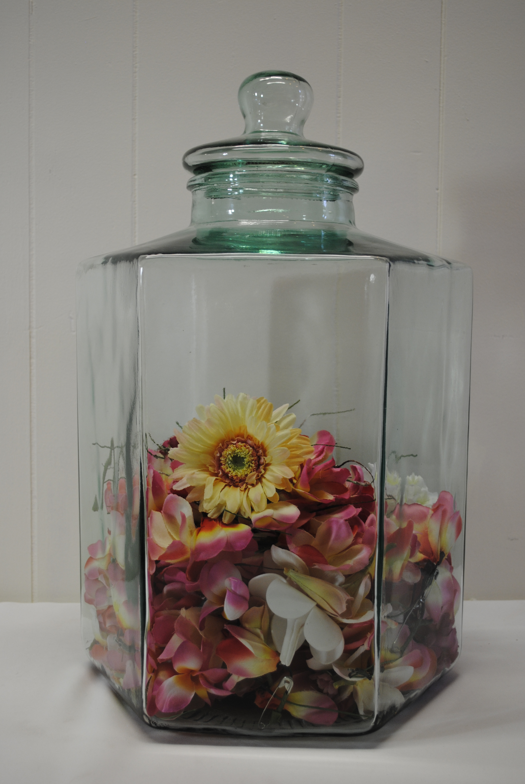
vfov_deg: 44.9
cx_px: 262
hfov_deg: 30.9
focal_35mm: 44
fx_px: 949
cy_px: 392
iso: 200
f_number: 4.5
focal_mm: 29
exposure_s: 1/30
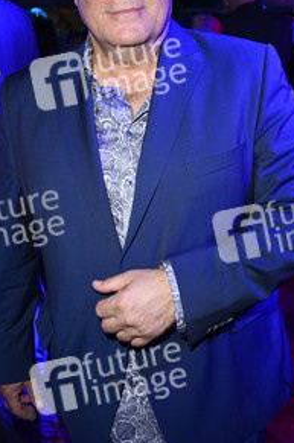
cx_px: 152
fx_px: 541
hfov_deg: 30.4
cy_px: 151
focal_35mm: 44
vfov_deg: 44.0
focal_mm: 32
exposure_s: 1/80
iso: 2500
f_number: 5.6
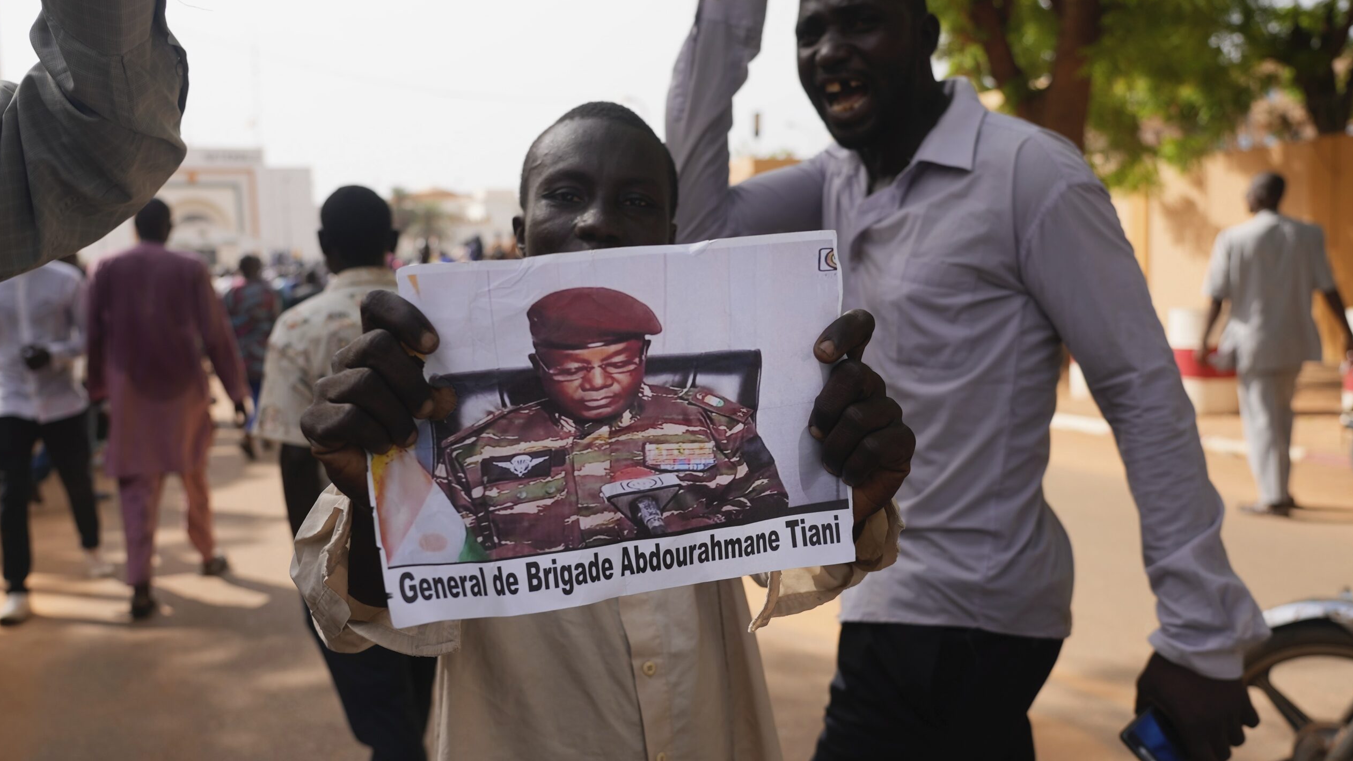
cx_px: 674
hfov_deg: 59.5
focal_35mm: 33
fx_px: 1184
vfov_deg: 35.6
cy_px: 396
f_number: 4.5
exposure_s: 1/400
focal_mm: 31
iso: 80
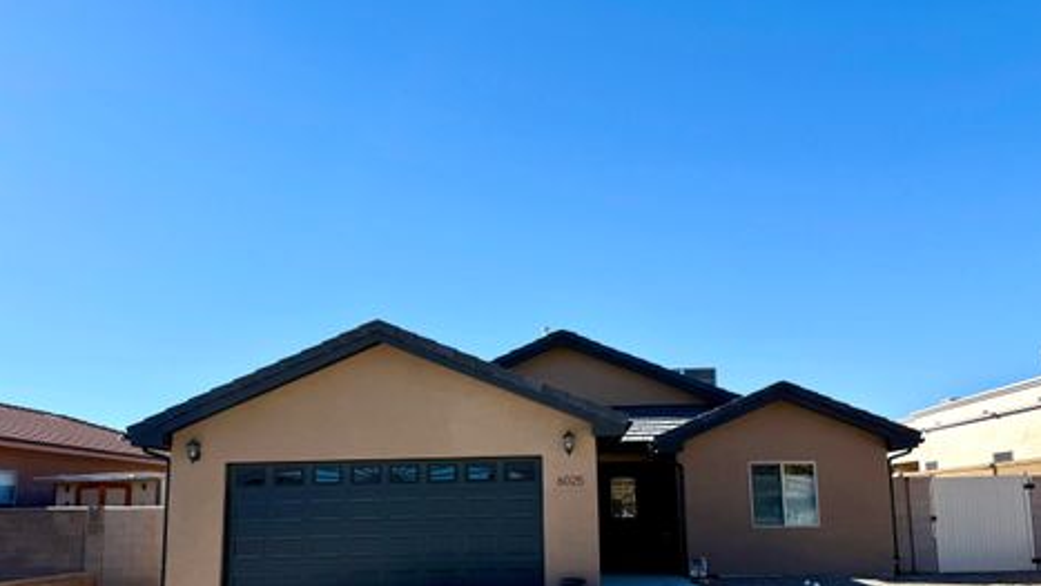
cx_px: 519
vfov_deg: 40.9
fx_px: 773
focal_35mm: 28
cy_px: 400
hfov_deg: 67.9
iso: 80
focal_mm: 6.76
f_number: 1.78
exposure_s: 1/4975
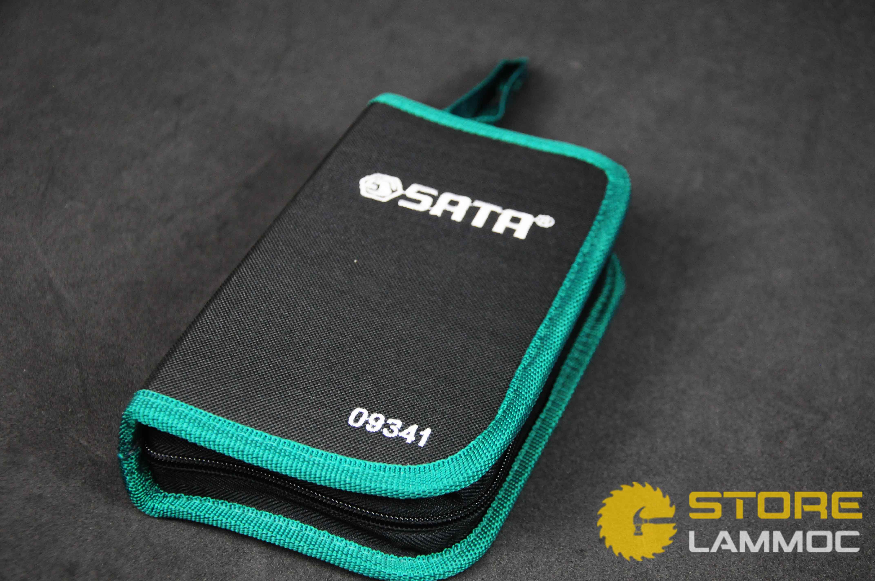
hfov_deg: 31.9
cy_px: 290
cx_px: 438
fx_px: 1529
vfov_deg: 21.5
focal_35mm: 63
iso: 1000
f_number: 4.8
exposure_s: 1/60
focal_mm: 42
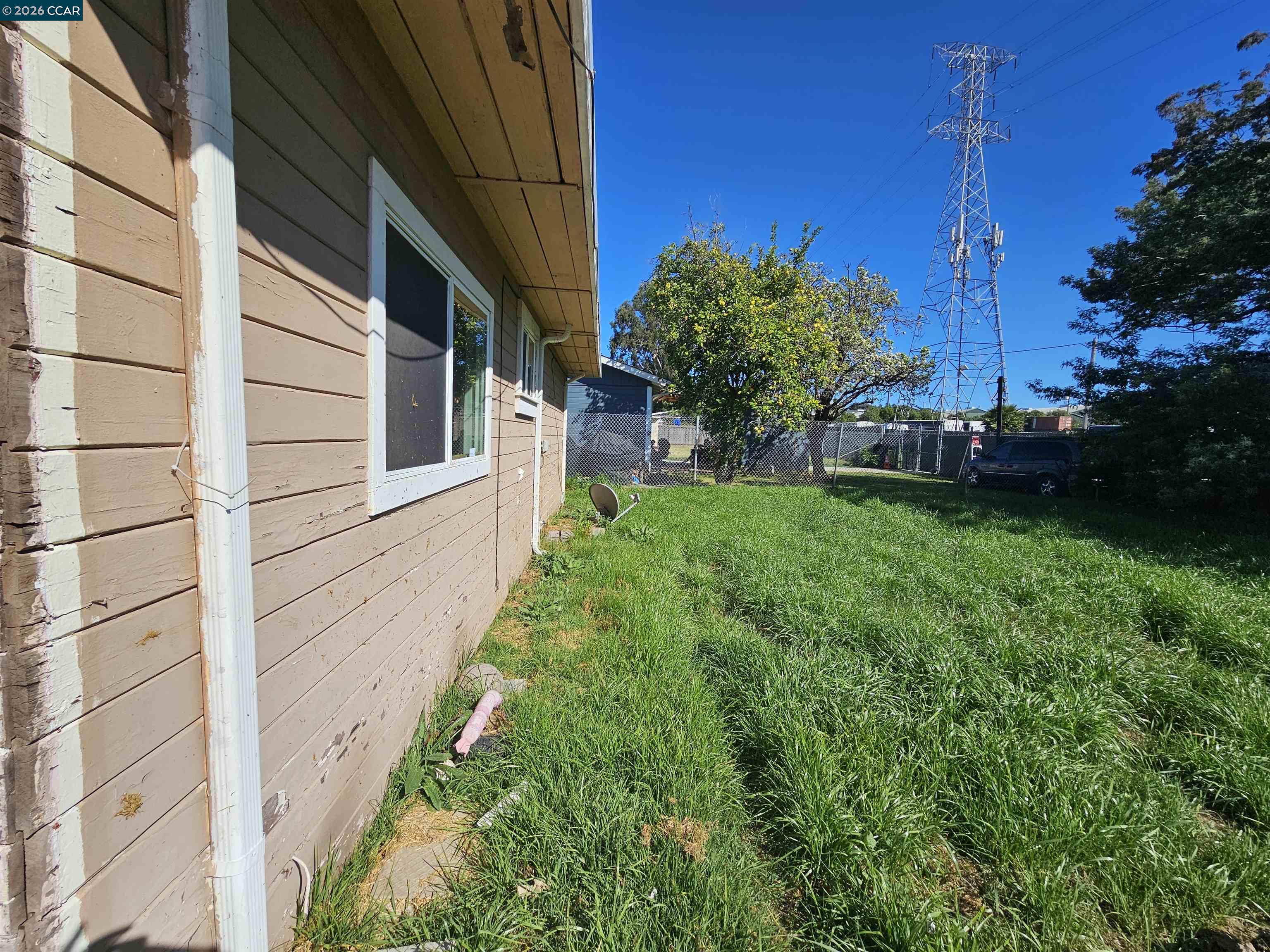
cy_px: 476
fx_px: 477
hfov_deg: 106.2
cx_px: 635
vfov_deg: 89.9
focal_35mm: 13
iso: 50
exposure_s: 1/3255
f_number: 2.2
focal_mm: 2.2
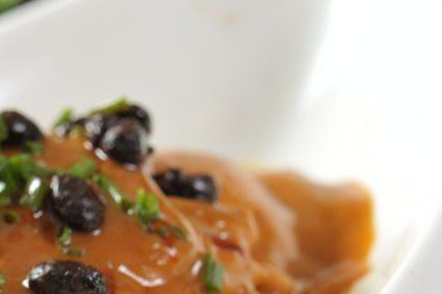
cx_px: -116
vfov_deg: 7.8
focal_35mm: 174
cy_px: 375
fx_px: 2135
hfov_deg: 11.5
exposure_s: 1/125
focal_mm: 60
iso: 200
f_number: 8
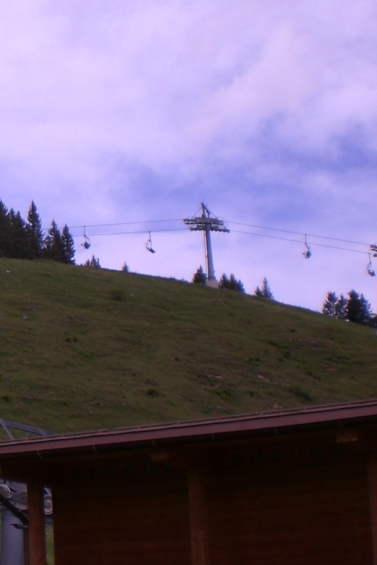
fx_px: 1445
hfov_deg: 13.5
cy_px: 332
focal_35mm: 92
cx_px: -272
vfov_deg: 22.1
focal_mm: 6.3
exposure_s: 1/640
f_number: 4.4
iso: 50
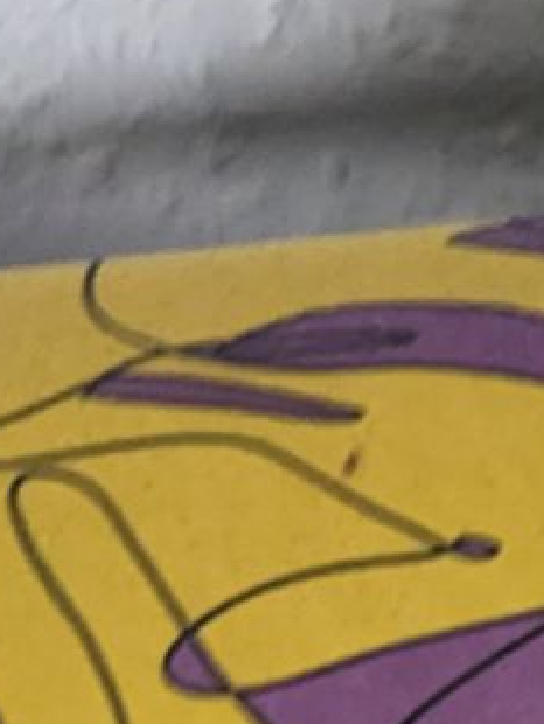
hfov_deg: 8.1
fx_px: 3641
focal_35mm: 174
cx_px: 1160
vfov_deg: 9.5
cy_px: 2002
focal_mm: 4.38
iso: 142
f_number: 1.73
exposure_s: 1/40.1
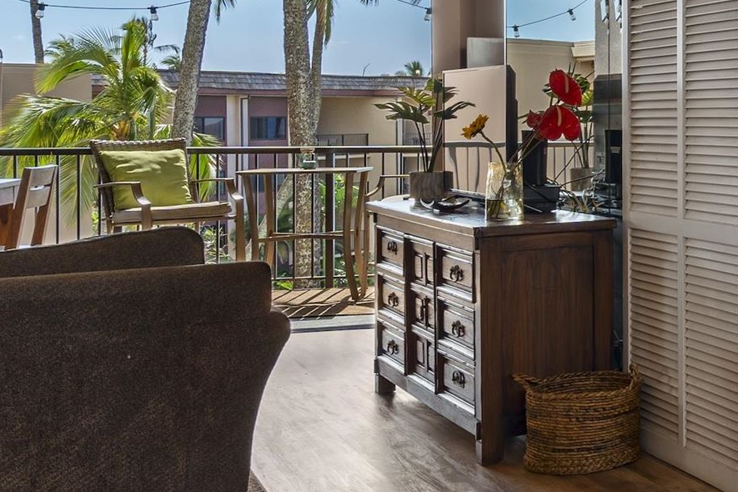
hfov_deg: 24.7
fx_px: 1209
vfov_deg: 22.7
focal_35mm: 59
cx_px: 1151
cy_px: 111
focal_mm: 17
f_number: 8
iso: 100
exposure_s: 1/2
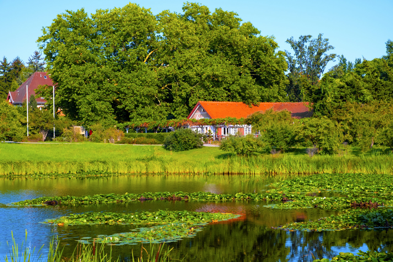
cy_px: 131
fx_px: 906
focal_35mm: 83
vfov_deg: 16.5
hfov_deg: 24.5
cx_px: 196
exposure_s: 1/170
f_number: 10
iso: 200
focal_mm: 55
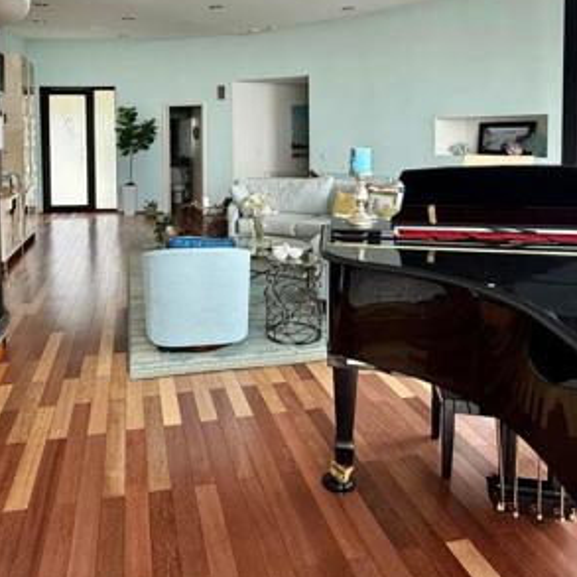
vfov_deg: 56.8
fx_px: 509
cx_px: 232
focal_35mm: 27
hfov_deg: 58.6
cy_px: 161
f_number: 2.2
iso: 160
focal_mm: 2.22
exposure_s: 1/99
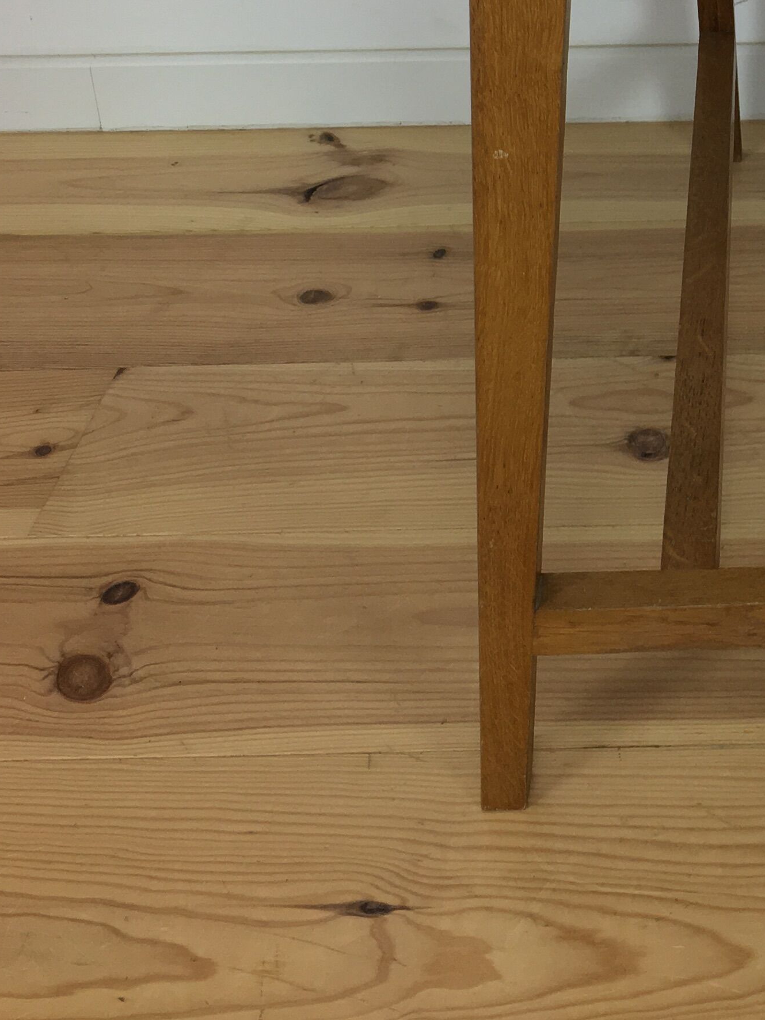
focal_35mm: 66
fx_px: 1945
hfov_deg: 21.3
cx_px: 817
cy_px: 36
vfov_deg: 27.9
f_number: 2.2
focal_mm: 4.15
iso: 32
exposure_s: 1/33
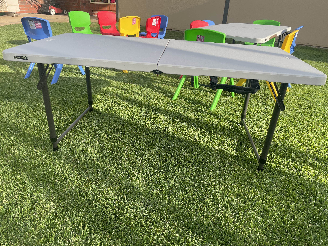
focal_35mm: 26
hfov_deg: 67.3
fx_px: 246
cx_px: 164
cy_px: 123
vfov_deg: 53.1
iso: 32
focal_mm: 4.2
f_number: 1.6
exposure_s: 1/1401
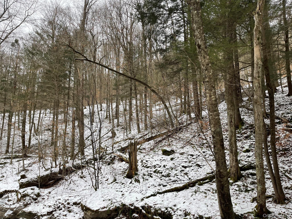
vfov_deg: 54.9
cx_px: 146
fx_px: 211
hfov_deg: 69.4
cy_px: 110
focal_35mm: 25
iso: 32
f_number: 1.6
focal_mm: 5.1
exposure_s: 1/301
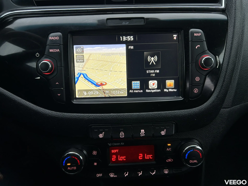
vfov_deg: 53.1
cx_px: 124
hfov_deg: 67.3
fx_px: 186
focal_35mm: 26
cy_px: 93
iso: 50
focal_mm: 5.7
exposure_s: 1/121
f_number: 1.5
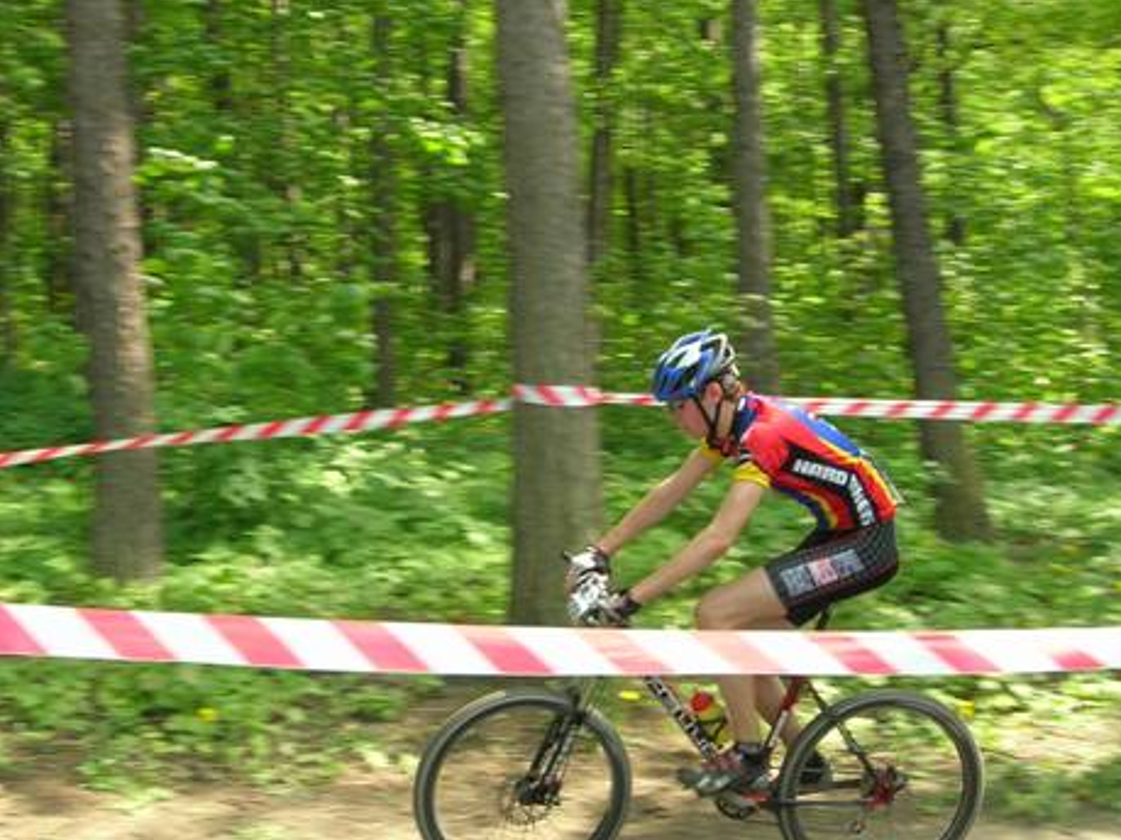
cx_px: 506
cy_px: 410
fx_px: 1716
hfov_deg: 36.1
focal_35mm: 53
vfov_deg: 27.5
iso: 95
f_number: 4.8
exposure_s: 1/126
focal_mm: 7.8
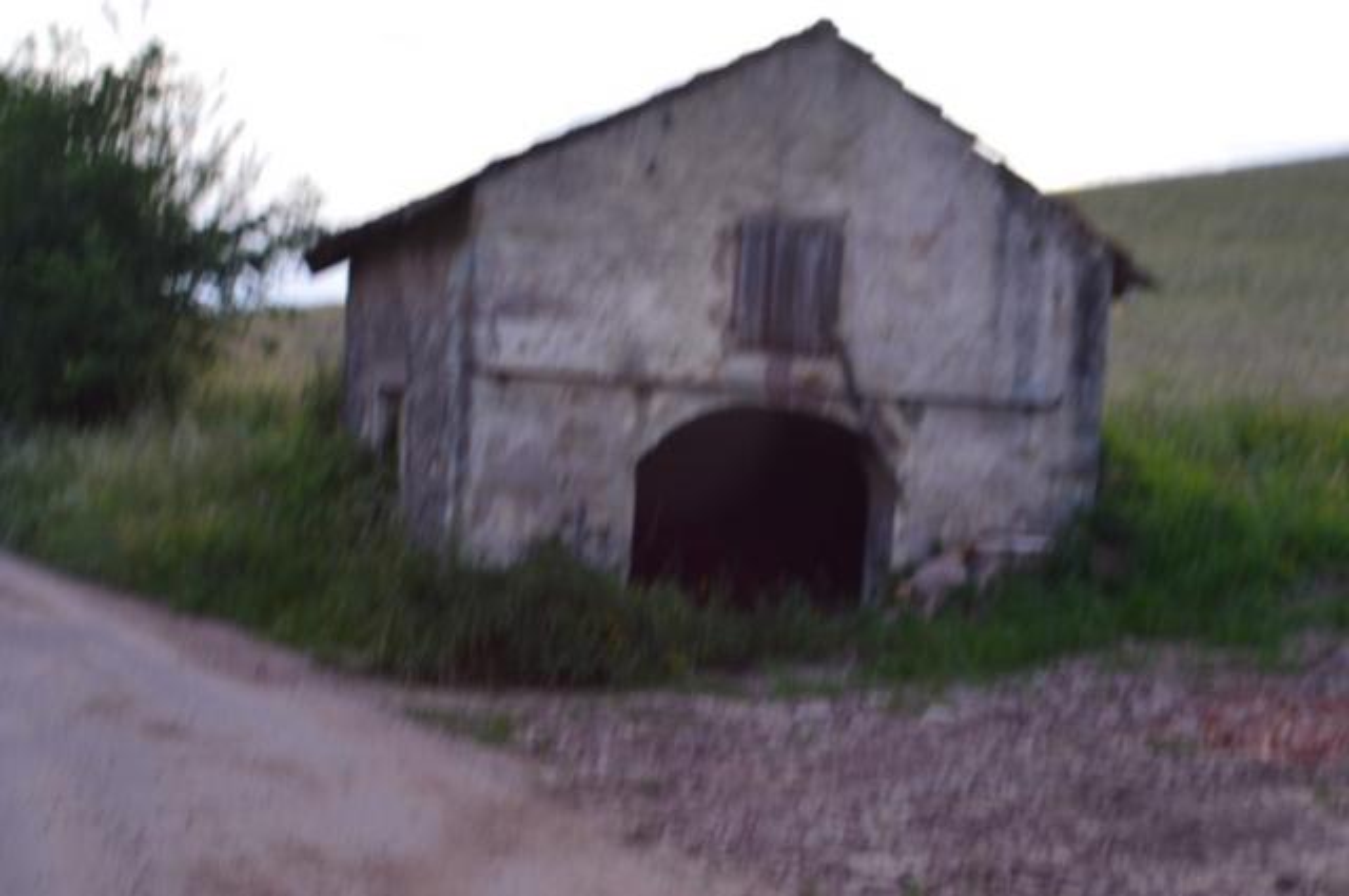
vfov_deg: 31.8
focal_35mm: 42
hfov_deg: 46.5
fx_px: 1572
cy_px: 448
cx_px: 674
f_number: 8
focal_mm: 28
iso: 400
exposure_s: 1/80
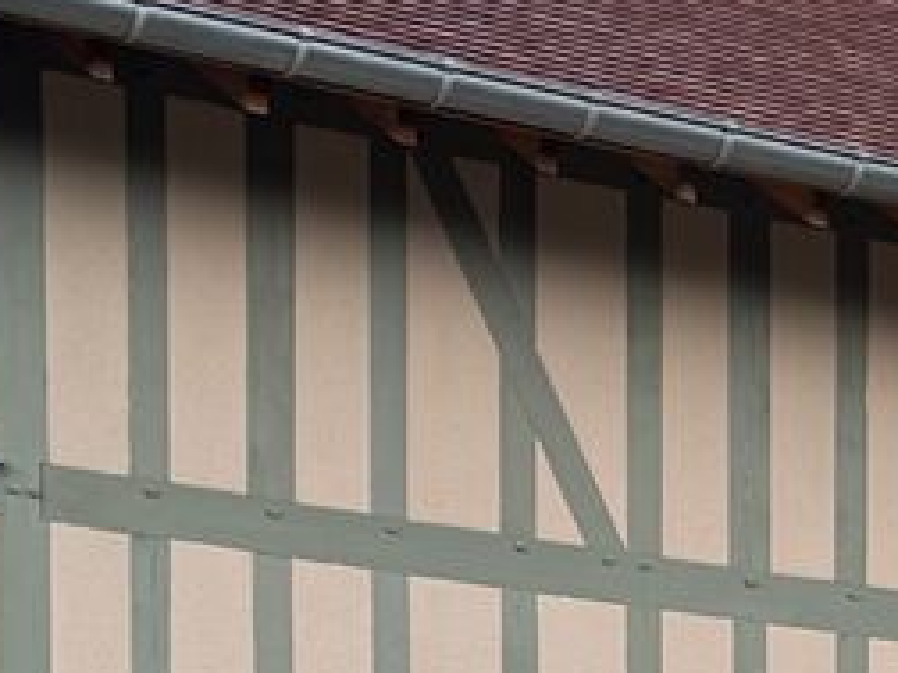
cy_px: 1553
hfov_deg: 10.7
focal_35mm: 183
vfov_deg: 7.6
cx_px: 859
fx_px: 4747
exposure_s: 1/162
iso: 64
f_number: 1.78
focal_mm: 6.76
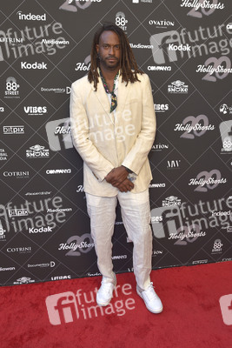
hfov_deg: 43.6
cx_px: 116
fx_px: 290
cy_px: 174
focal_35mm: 30
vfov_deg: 61.9
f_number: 6.3
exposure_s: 1/250
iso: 400
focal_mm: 30
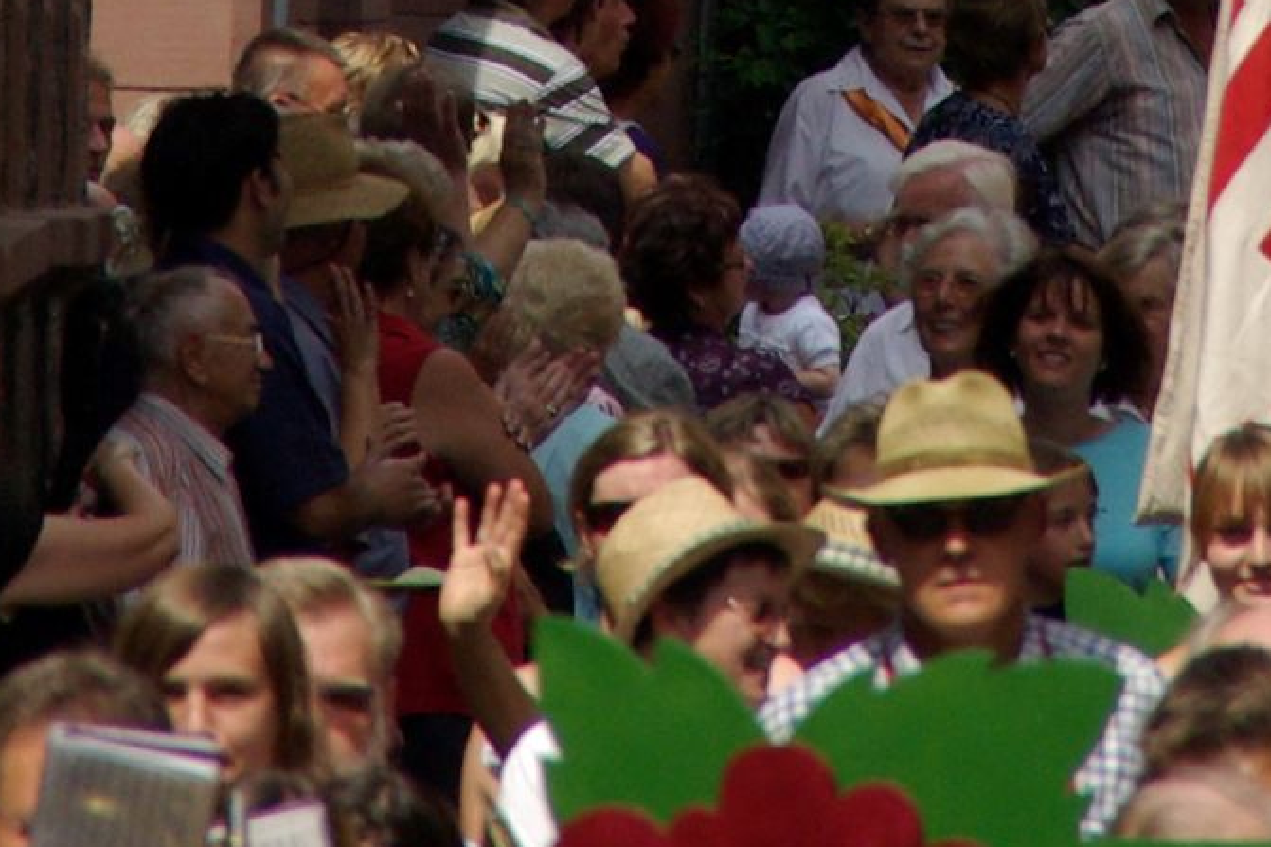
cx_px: 1184
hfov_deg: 2.2
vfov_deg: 1.5
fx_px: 32365
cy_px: -718
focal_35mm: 917
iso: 400
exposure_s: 1/500
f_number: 8
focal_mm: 200
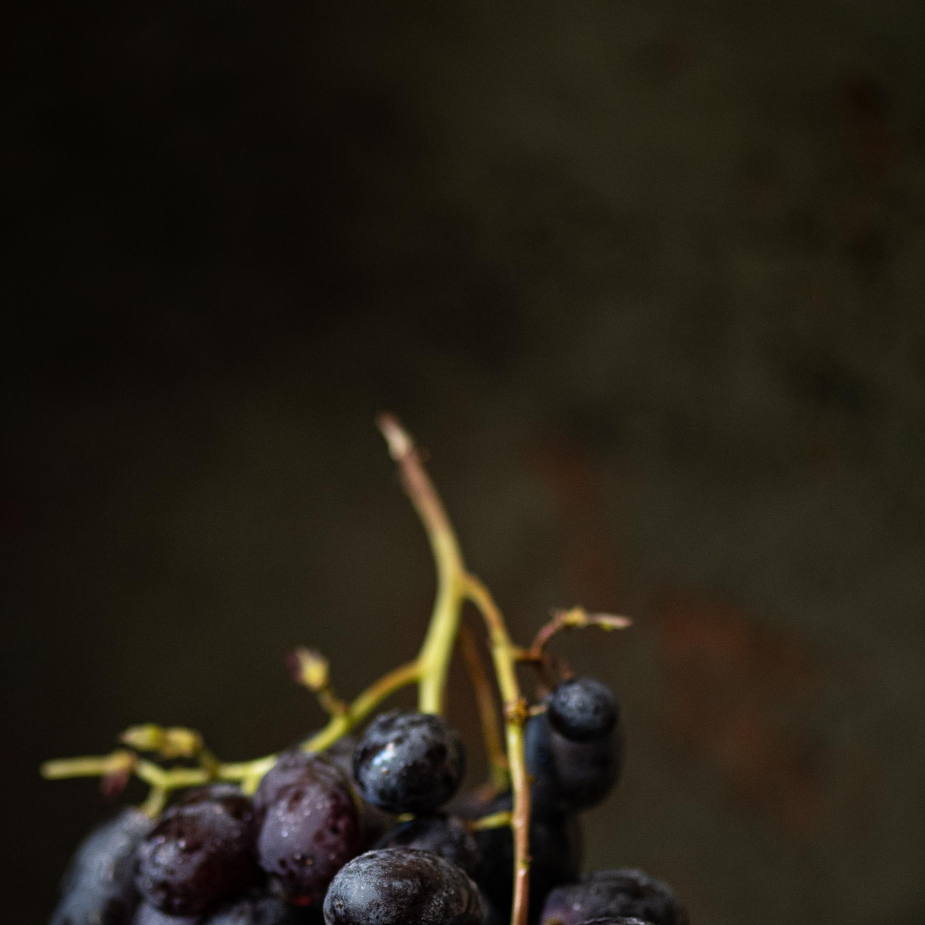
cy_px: 703
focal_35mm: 179
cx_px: 330
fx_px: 5412
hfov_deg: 9.8
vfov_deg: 9.8
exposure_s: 1/250
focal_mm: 105
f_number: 3.5
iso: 320
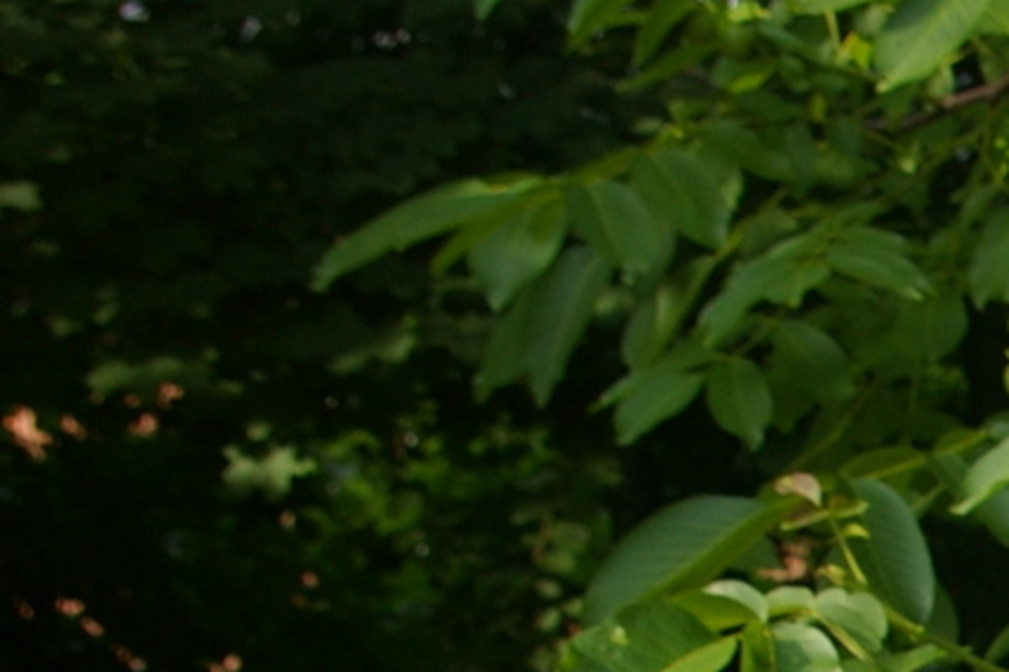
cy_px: 1081
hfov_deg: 8.6
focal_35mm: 220
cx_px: 2283
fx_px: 6174
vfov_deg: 6.1
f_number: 6.7
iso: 200
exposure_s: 1/90
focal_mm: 31
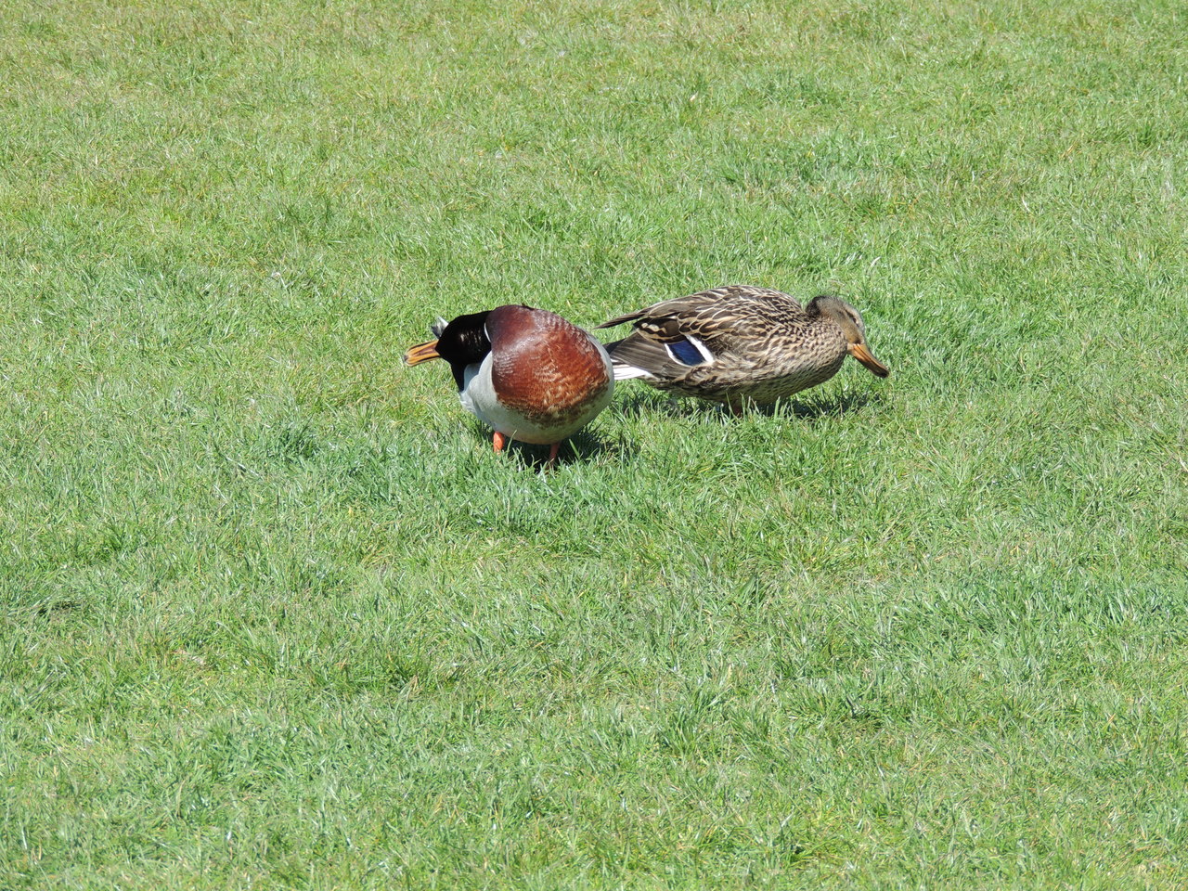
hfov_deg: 9.9
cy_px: 446
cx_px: 594
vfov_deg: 7.4
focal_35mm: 200
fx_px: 6864
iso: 100
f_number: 4.6
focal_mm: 35.6
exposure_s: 1/320
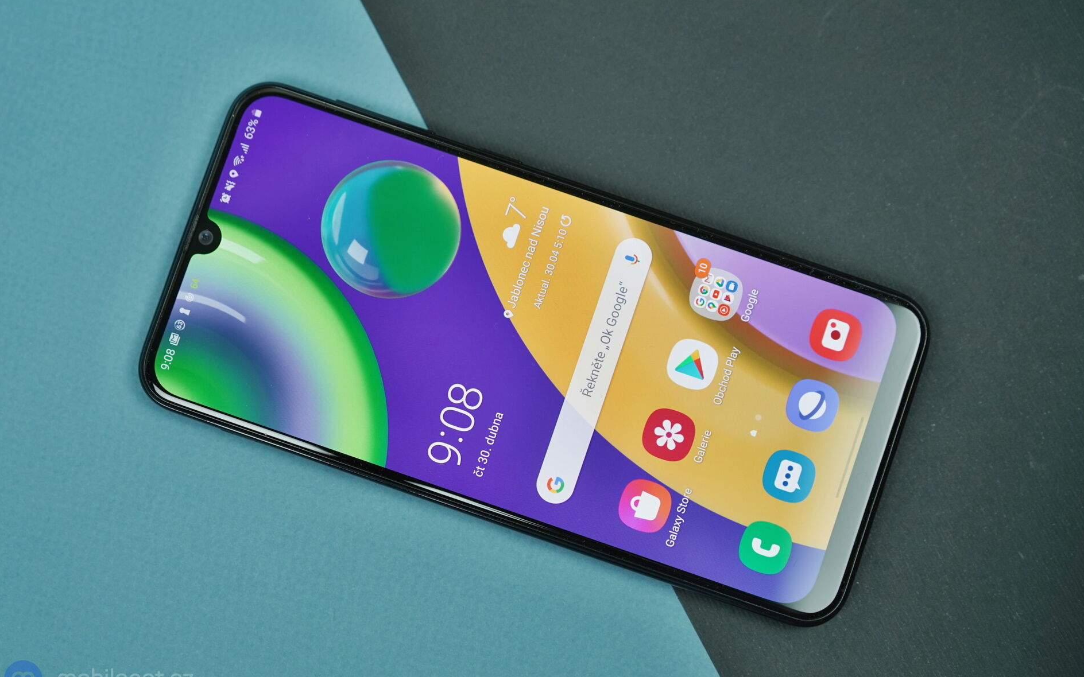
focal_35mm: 57
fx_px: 1684
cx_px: 540
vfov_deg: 22.7
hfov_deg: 35.7
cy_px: 347
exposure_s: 1/125
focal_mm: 55
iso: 200
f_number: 3.5
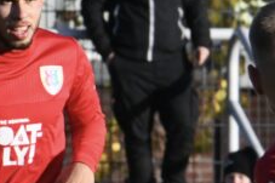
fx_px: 12396
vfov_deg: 0.8
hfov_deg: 1.3
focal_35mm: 1624
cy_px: 295
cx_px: 509
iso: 4000
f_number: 16
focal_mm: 360
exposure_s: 1/1600
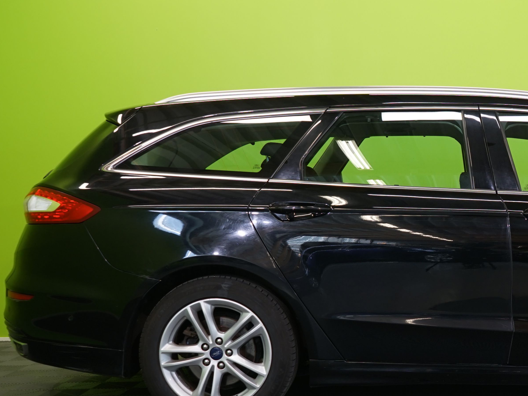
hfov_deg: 26.5
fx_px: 1068
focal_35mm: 70
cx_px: 510
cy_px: 240
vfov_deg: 21.0
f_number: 6.3
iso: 400
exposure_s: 1/30
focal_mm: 29
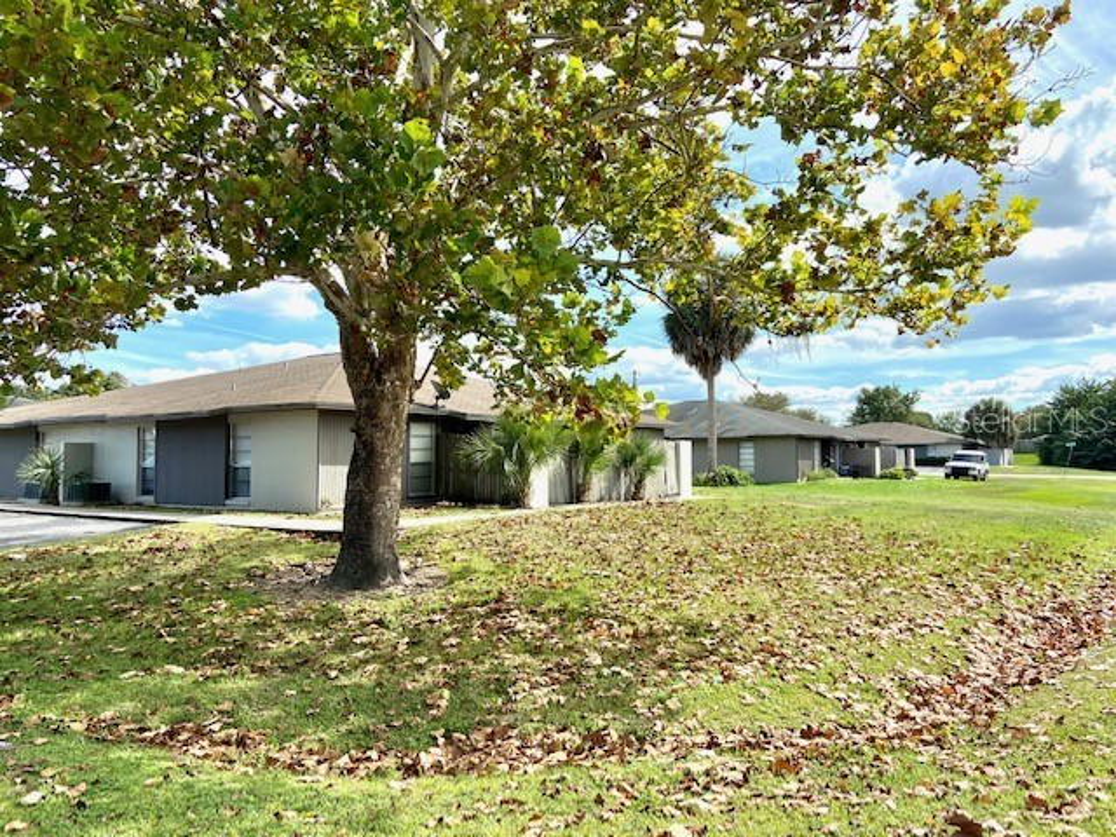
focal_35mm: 26
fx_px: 838
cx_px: 558
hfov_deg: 67.3
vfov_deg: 53.1
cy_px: 418
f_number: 1.8
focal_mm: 4.25
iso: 32
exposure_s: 1/1464
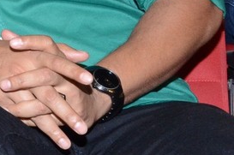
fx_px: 1207
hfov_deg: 10.5
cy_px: -62
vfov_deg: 7.3
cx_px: -174
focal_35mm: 186
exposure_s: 1/125
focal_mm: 28
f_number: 13
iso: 1250
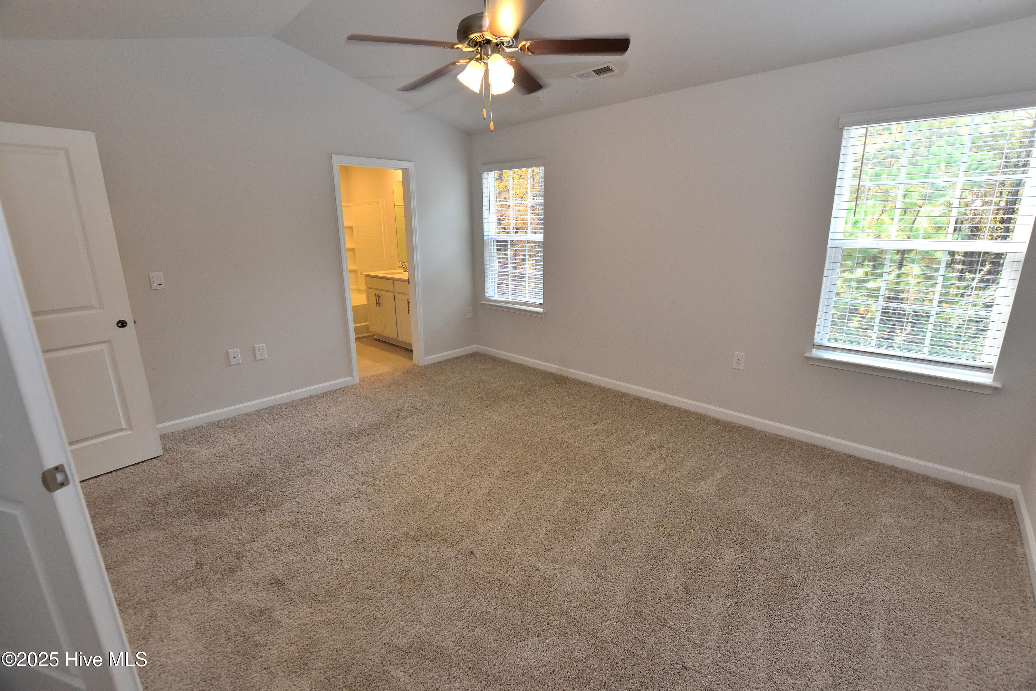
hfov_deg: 100.4
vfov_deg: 77.3
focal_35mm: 15
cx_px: 518
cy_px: 346
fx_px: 432
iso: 800
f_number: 5.6
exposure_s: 1/125
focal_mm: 10
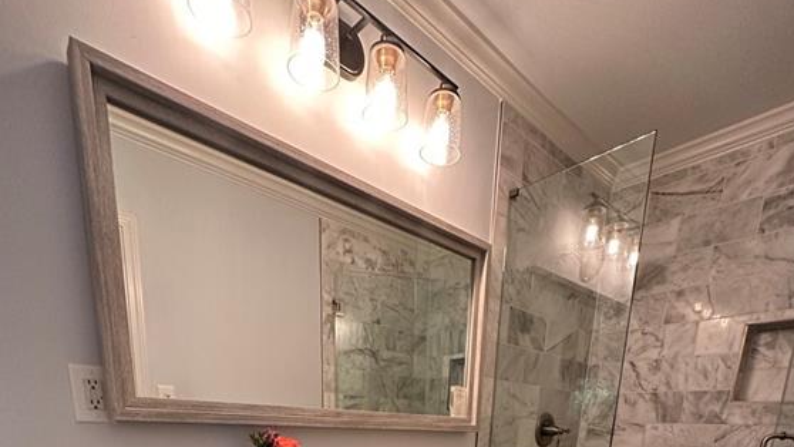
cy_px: 528
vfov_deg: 39.7
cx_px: 398
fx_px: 442
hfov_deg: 83.8
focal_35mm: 21
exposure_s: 1/60
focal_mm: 2.22
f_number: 2.2
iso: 400
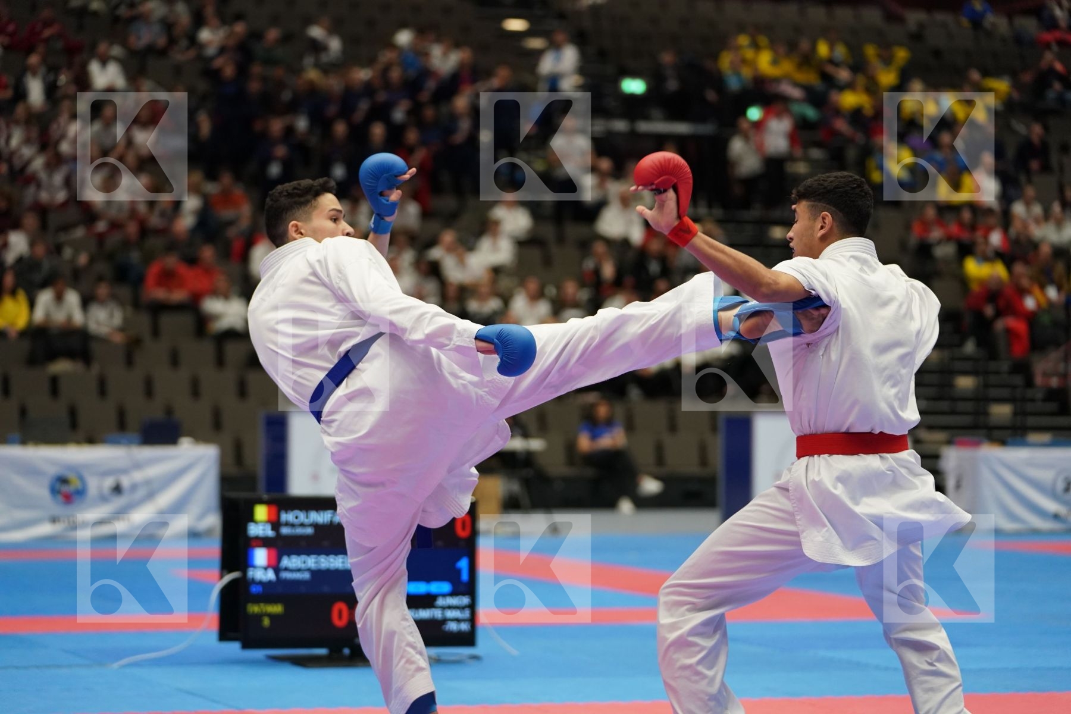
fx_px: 3183
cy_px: 357
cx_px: 536
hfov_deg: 19.1
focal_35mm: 107
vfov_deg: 12.8
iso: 2500
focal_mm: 107
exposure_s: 1/1000
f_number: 2.8
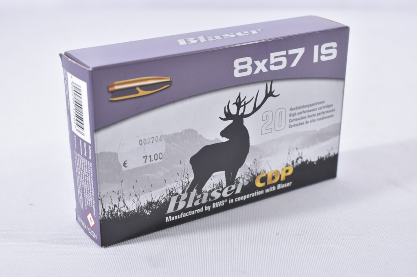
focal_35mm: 57
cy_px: 138
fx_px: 660
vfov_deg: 23.8
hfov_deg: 35.1
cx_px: 208
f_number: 5
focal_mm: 38
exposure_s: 1/50
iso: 640
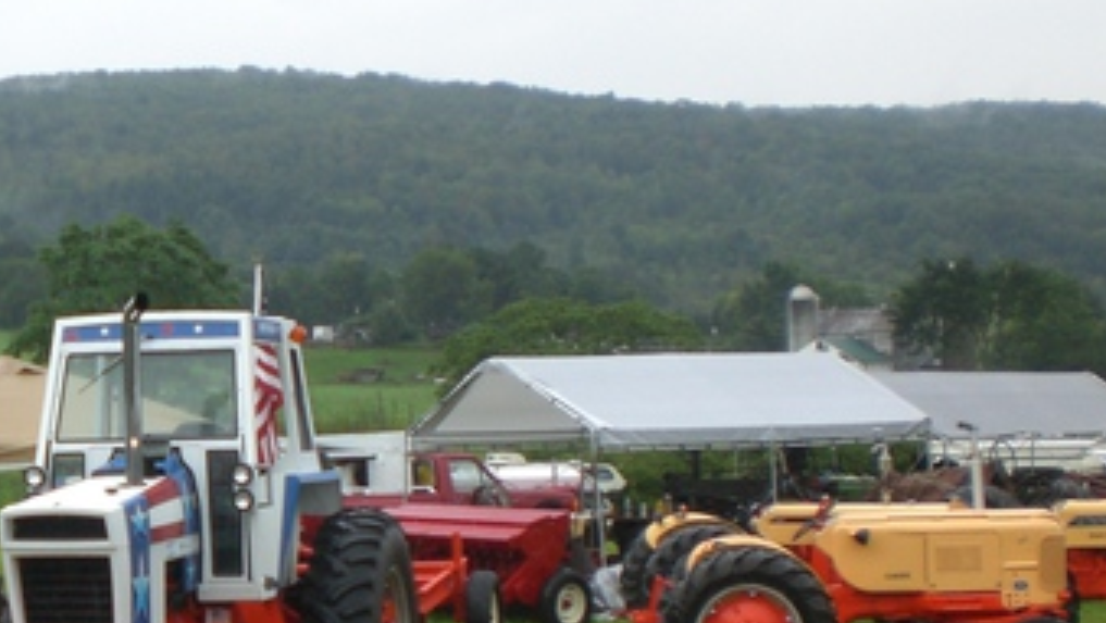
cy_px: 545
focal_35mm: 84
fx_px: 2464
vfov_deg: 14.3
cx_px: 127
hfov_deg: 24.6
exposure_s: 1/250
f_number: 3.1
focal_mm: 6.3
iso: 100
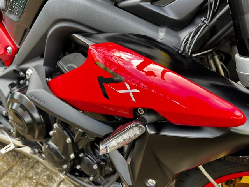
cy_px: 94
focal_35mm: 26
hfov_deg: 67.3
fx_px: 187
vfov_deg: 53.1
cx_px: 124
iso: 64
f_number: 1.6
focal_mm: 5.1
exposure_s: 1/122
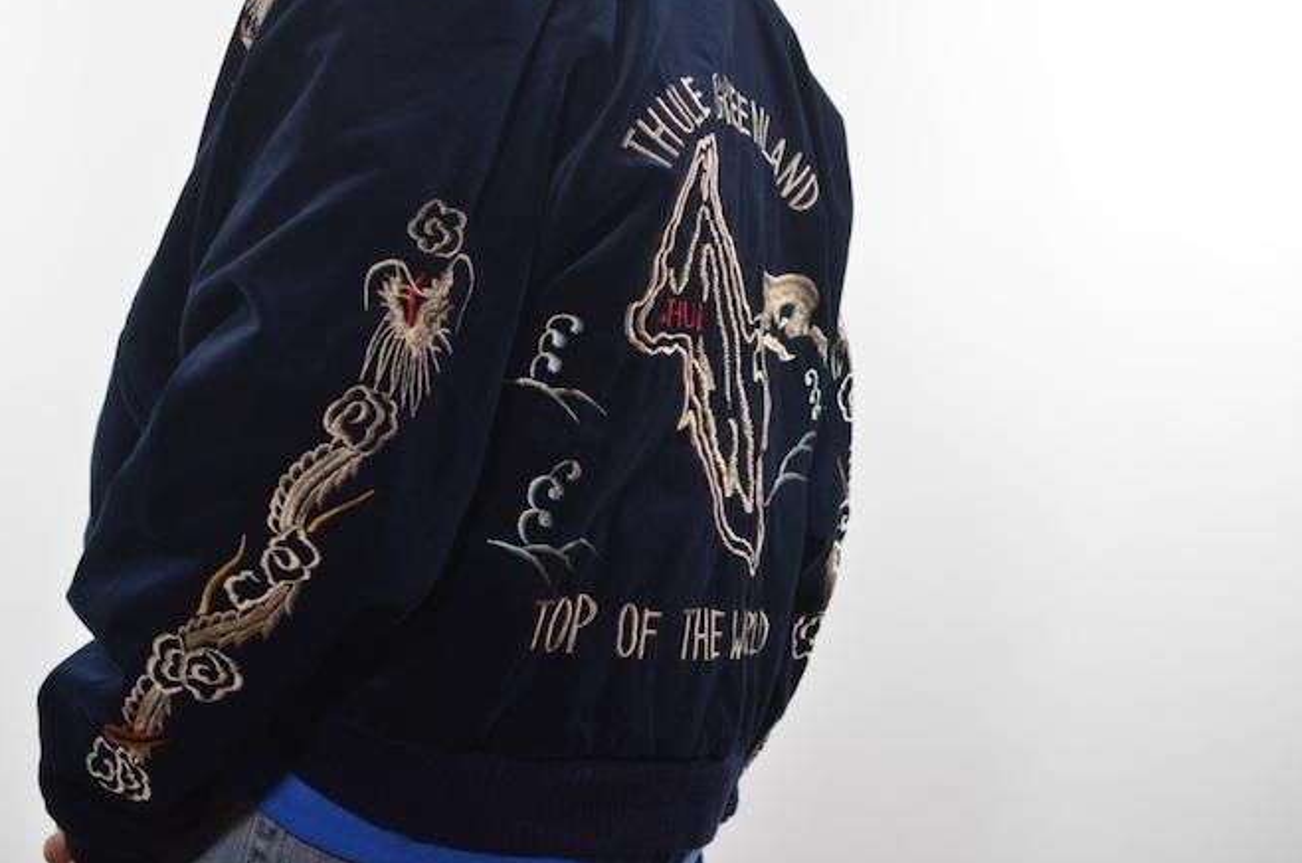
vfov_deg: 18.6
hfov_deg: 27.7
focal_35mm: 73
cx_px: 564
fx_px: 2635
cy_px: 344
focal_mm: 40
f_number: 4.5
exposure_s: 1/80
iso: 800
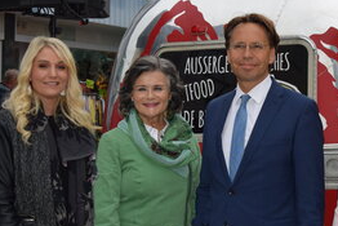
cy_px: 48
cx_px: 285
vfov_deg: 15.5
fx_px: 827
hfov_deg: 22.7
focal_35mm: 88
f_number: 5.6
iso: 100
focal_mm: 32
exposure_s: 1/125
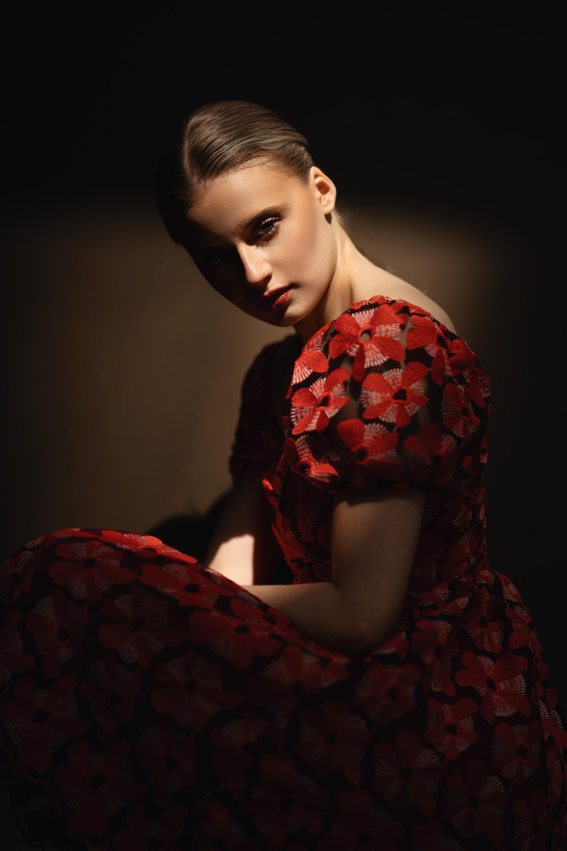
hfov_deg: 16.1
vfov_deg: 23.9
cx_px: 284
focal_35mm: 85
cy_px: 426
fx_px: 2008
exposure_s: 1/2000
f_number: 1.4
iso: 100
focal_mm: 85
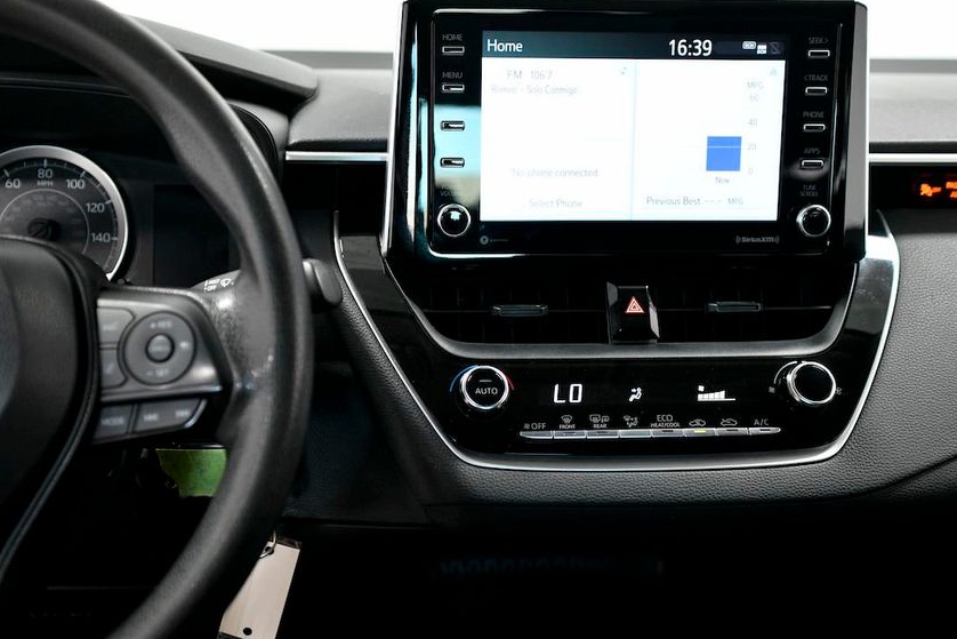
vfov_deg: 30.5
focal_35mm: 44
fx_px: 1170
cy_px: 321
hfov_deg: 44.4
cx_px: 421
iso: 2500
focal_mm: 36
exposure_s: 1/320
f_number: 3.5
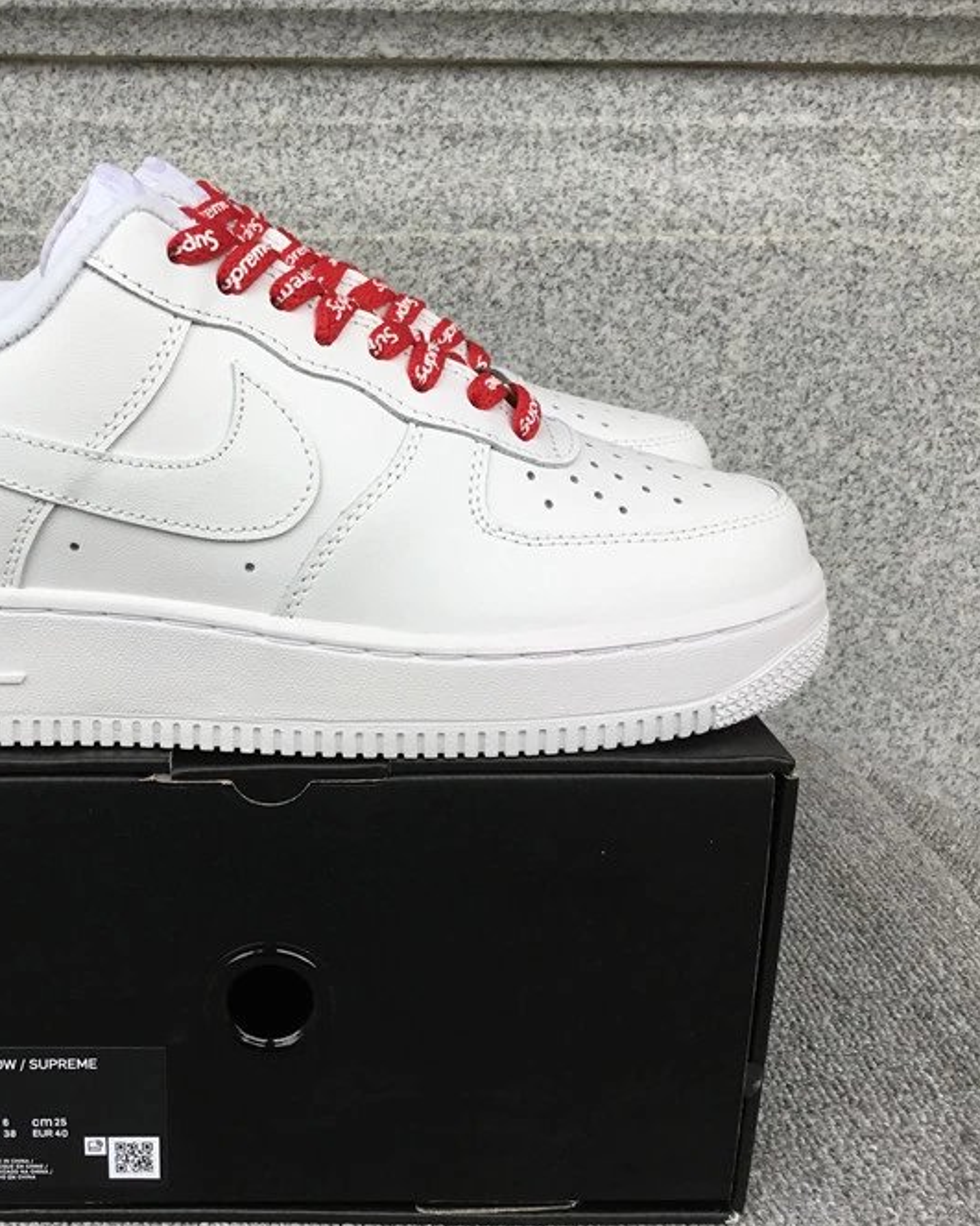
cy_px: 619
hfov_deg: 35.7
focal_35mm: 41
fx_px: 1487
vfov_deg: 44.8
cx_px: 251
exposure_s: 1/119
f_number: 2.4
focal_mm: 3.3
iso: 25
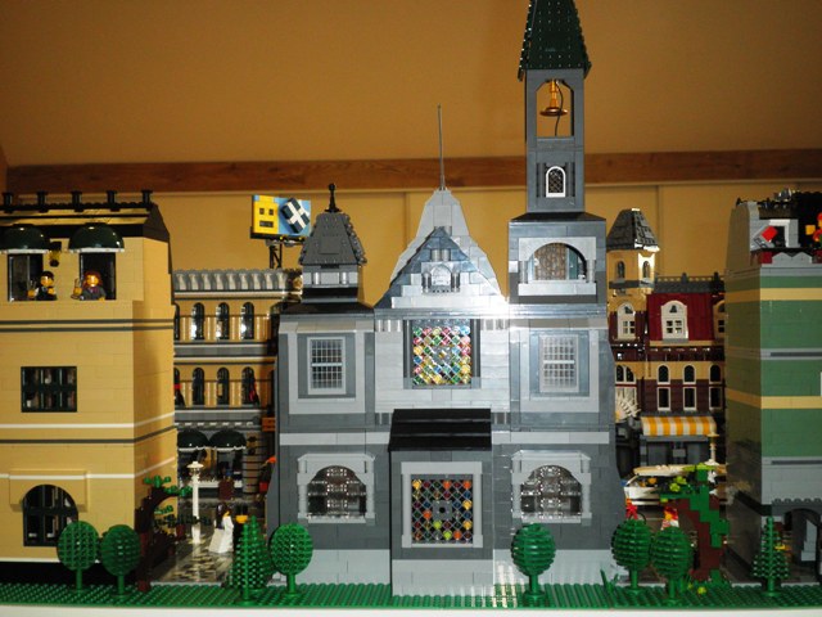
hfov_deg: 40.4
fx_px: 1116
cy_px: 308
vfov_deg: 30.9
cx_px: 411
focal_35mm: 47
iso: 160
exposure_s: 1/60
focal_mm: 8.3
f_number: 3.4
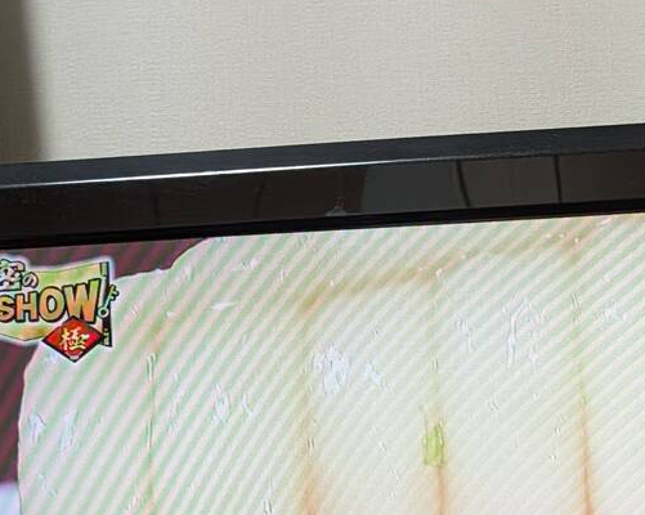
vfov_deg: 20.0
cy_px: 476
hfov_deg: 24.4
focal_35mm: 75
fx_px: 1431
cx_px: 626
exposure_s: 1/120
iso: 648
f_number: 1.68
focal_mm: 6.9
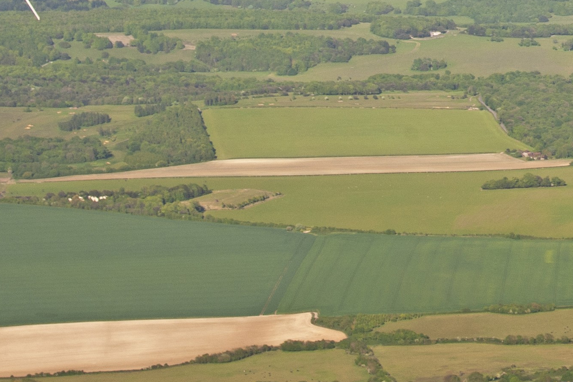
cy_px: -419
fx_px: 3581
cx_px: 650
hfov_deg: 9.1
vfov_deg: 5.9
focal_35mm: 225
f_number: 10
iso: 100
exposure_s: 1/200
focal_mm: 50
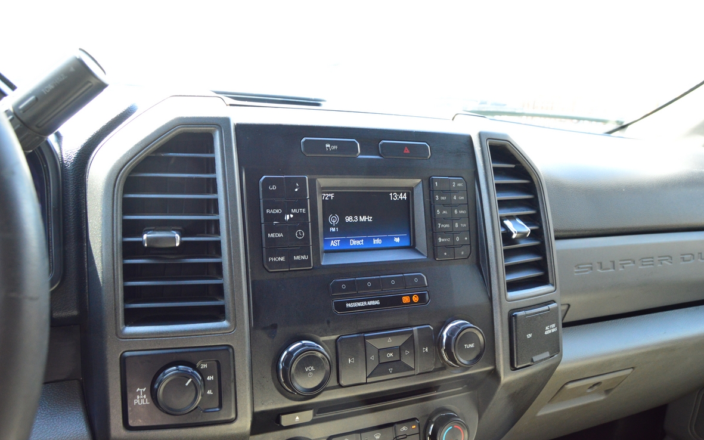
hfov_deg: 66.5
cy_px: 228
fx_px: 537
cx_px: 347
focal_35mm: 28
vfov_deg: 44.5
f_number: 7.1
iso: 800
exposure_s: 1/60
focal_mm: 18
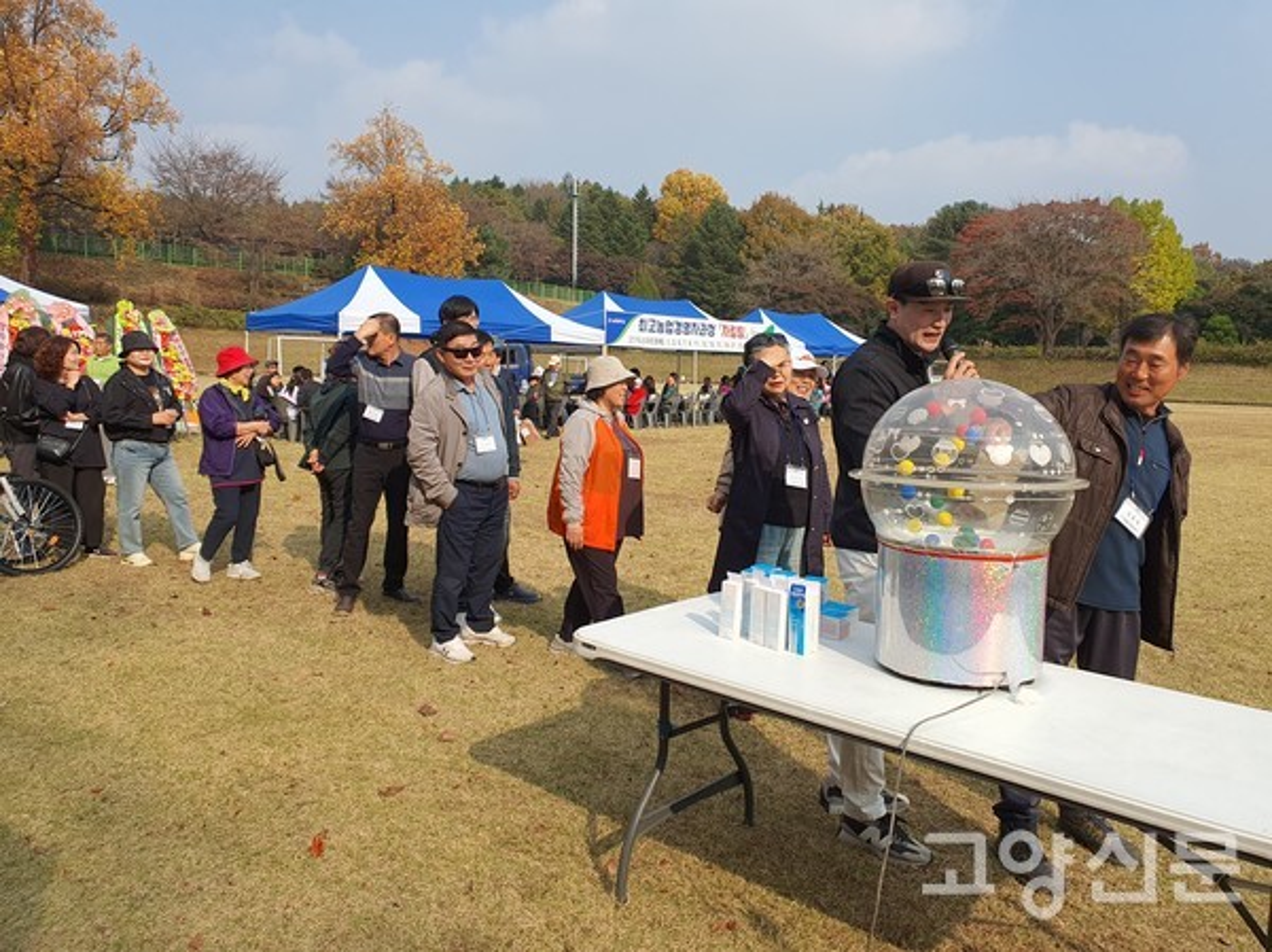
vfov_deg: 53.0
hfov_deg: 67.3
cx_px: 636
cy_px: 476
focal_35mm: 26
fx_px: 955
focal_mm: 4.3
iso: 50
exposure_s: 1/1429
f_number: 2.4
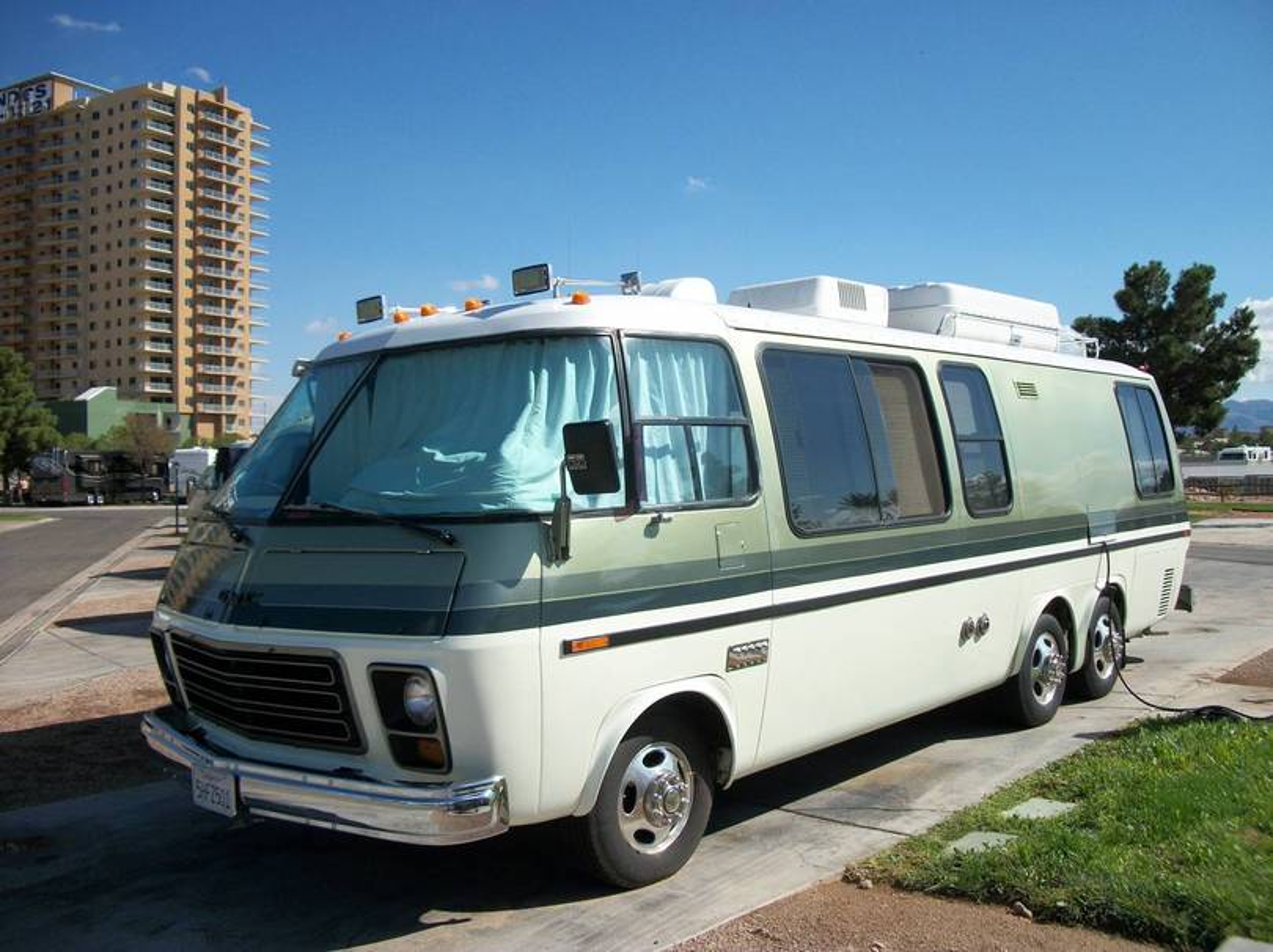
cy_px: 476
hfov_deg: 56.9
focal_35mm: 32
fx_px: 1176
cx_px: 636
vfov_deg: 44.1
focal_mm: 5.7
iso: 80
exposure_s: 1/250
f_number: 8.8
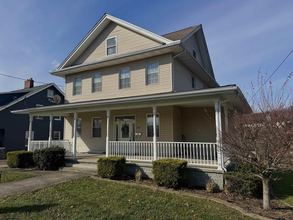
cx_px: 146
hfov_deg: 71.6
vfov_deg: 56.8
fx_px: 203
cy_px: 110
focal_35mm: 24
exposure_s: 1/5348
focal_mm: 6.76
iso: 80
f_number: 1.78
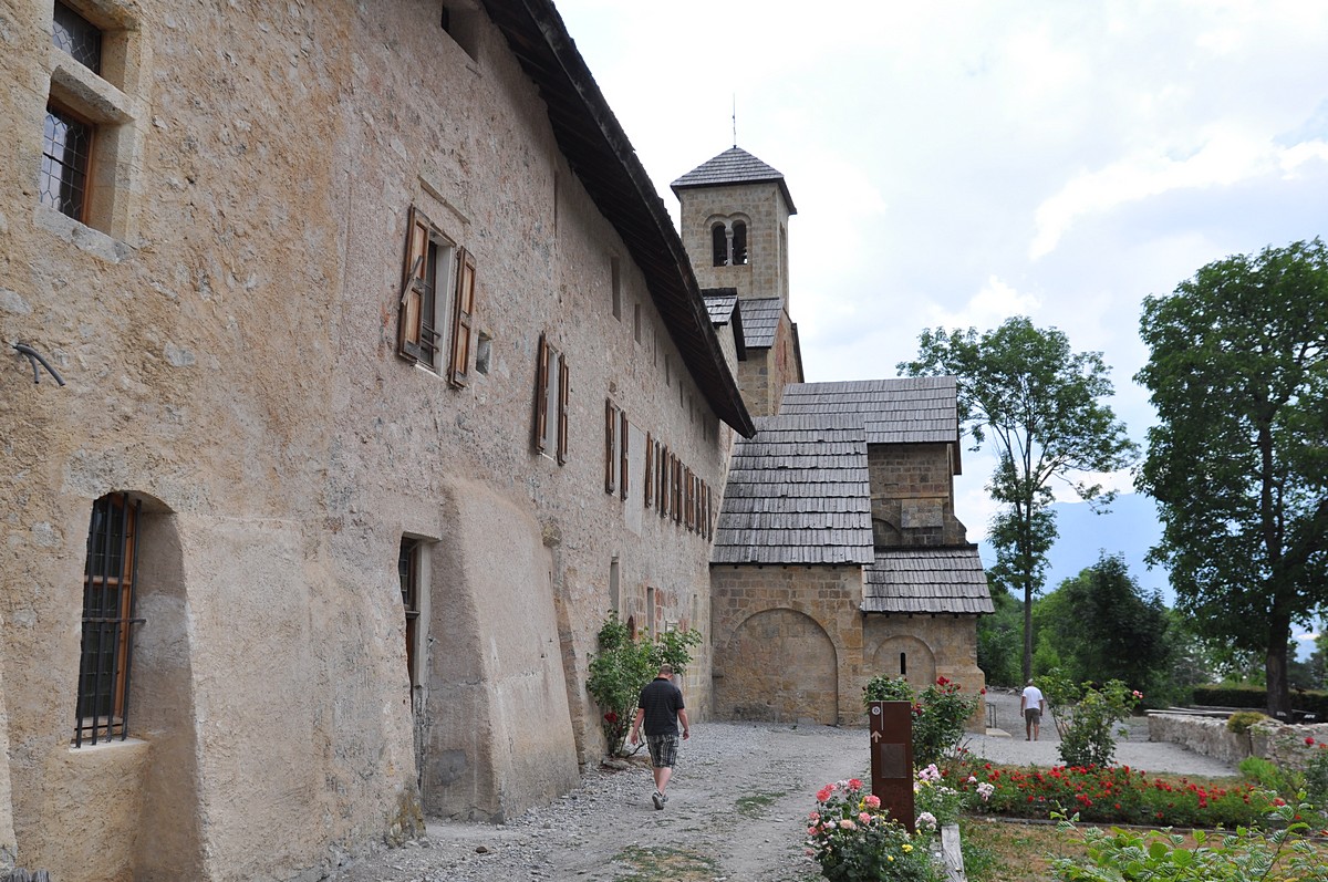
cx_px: 664
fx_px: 1326
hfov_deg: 53.2
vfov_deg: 36.8
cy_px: 441
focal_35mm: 36
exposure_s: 1/250
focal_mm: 24
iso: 200
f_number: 8
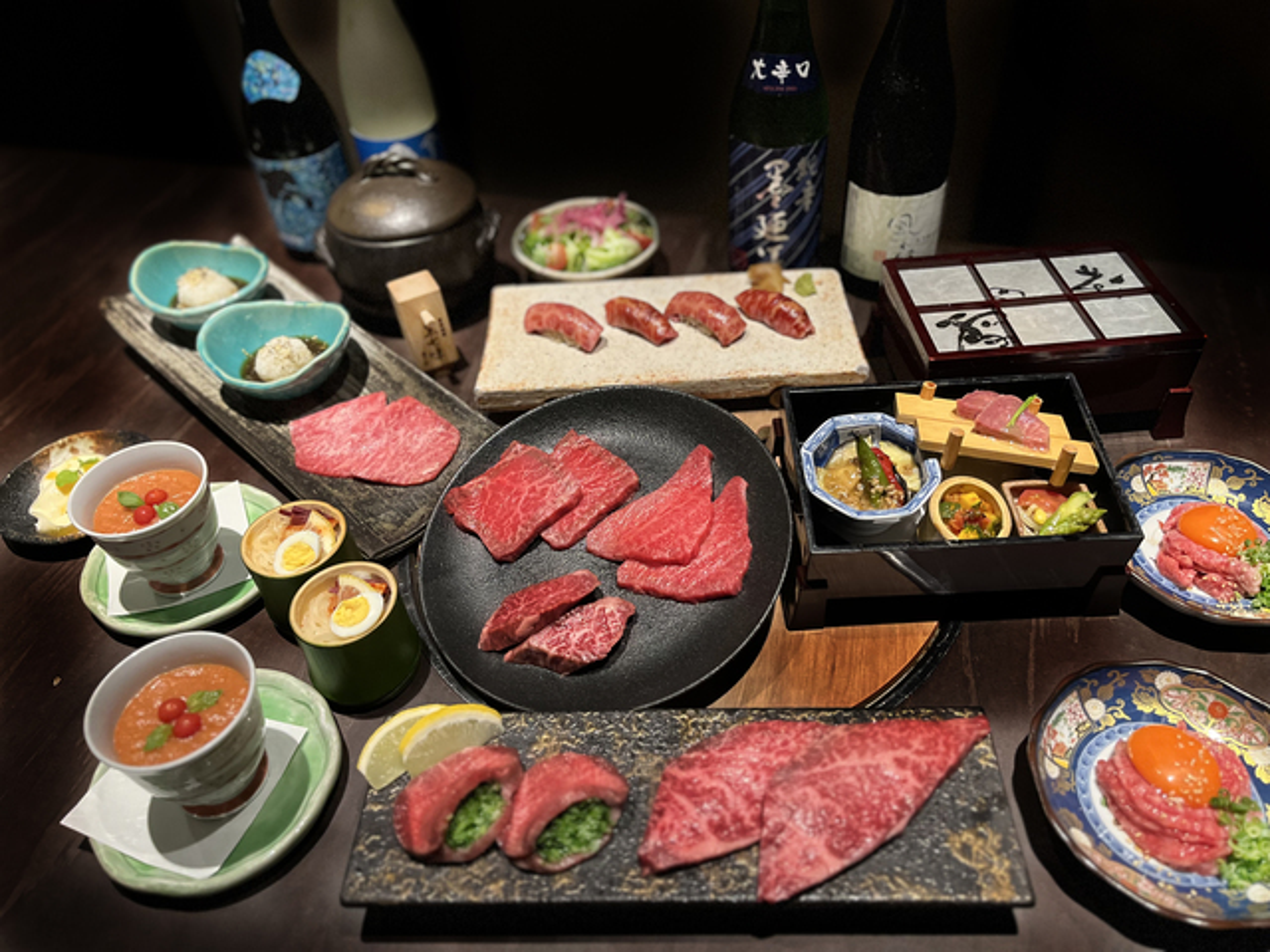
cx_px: 635
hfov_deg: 67.3
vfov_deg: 53.1
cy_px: 476
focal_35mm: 26
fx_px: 954
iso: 500
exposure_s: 1/60
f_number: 1.6
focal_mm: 5.1
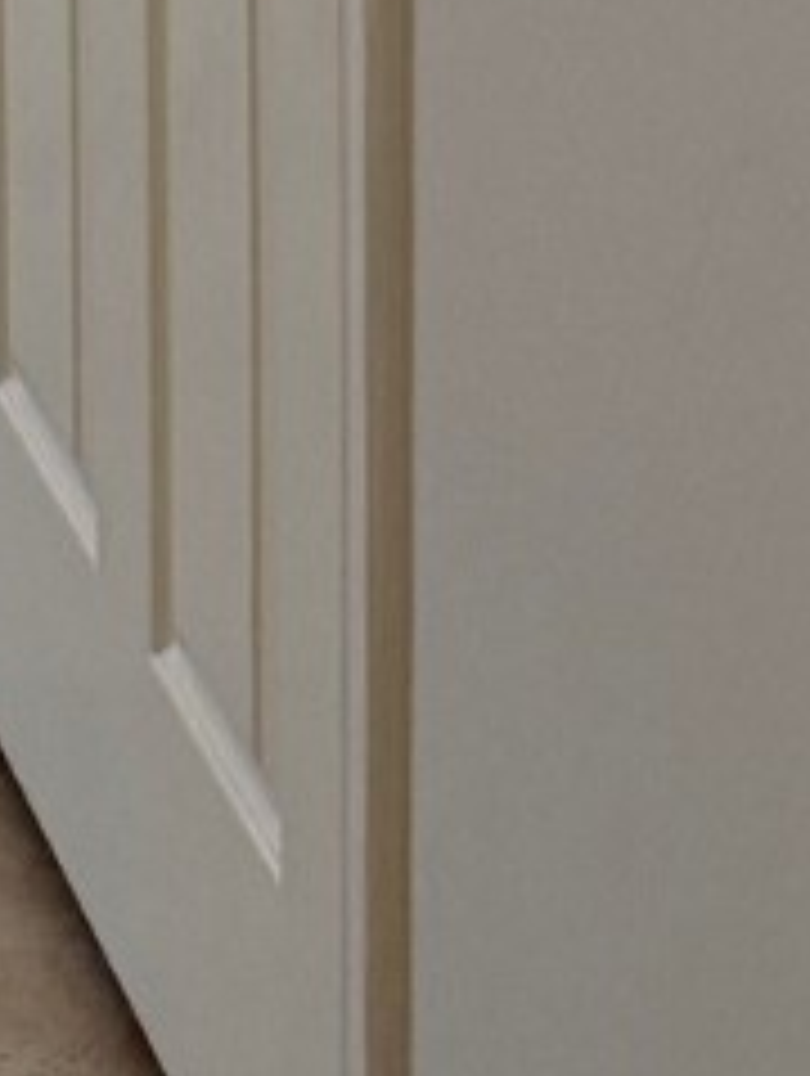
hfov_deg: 9.0
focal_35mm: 154
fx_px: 4792
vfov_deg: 10.9
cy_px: -1513
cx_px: -914
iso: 400
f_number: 1.78
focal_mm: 6.76
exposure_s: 1/120
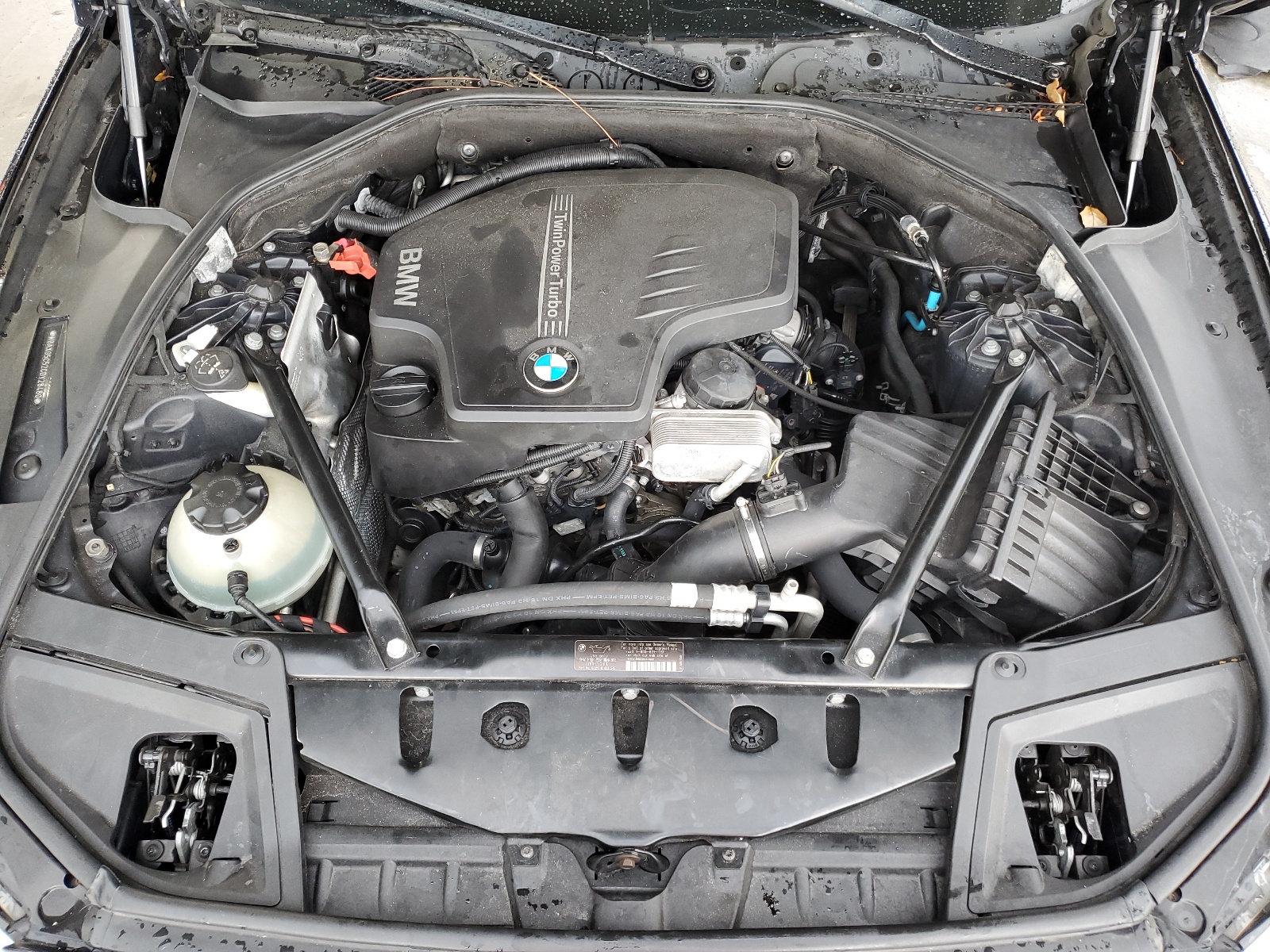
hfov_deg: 67.3
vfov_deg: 53.1
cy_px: 476
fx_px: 954
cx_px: 635
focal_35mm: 26
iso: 85
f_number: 1.5
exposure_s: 1/60.2
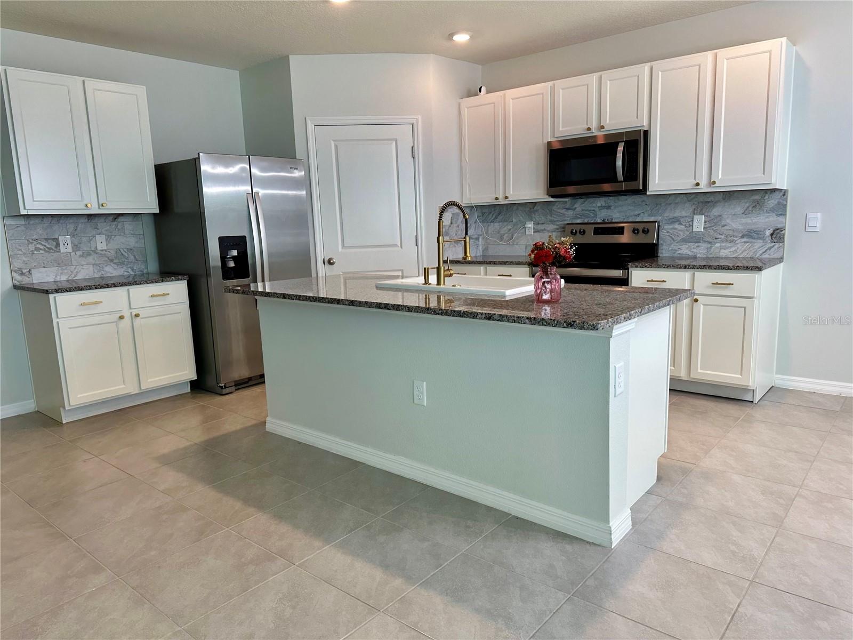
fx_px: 591
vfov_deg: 56.8
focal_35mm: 24
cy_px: 320
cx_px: 426
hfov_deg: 71.6
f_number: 1.78
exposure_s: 1/120
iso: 80
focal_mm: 6.86
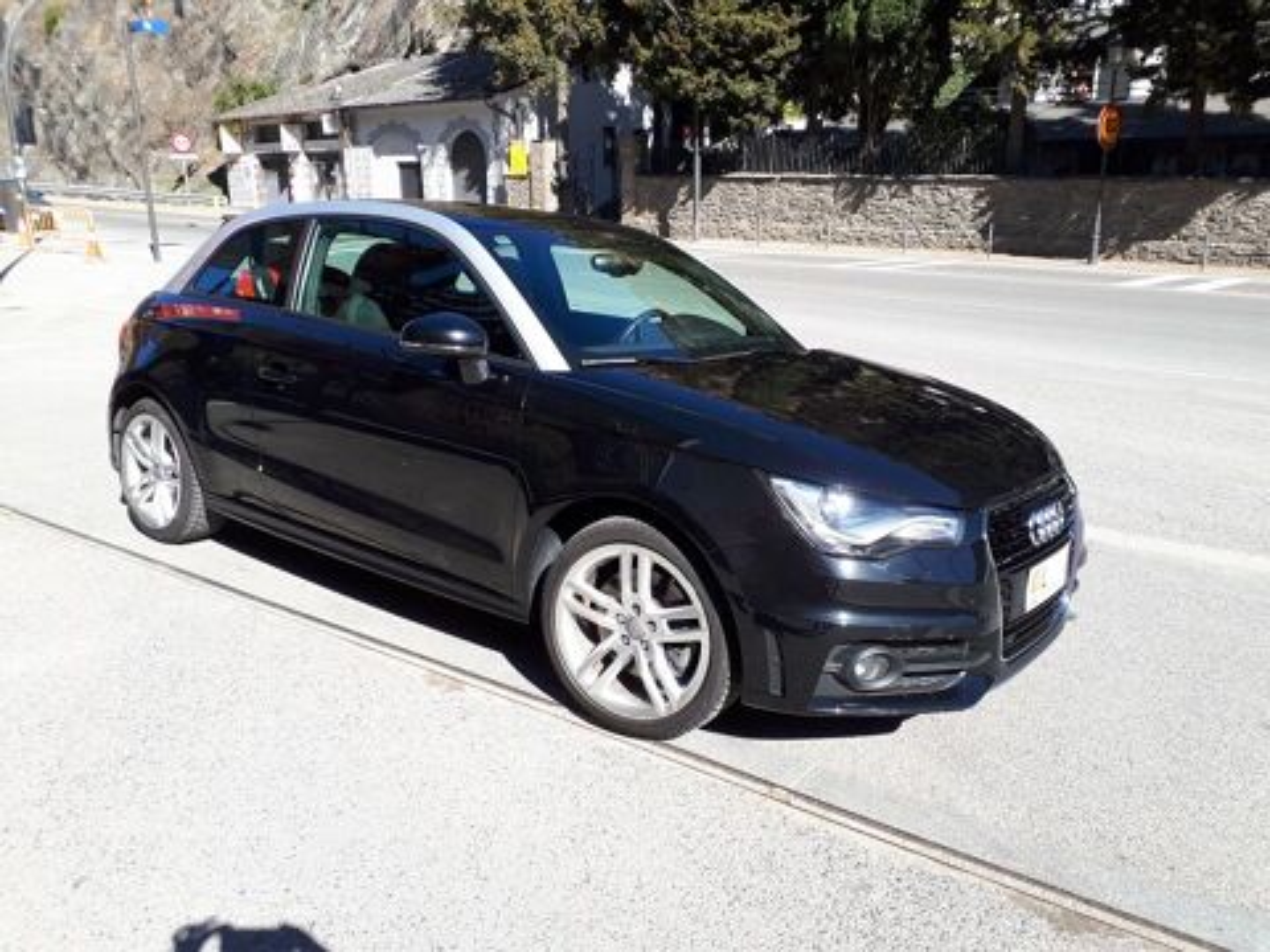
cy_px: 476
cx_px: 635
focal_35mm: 27
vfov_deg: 51.4
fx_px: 991
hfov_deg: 65.3
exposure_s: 1/549
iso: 40
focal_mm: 3.6
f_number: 1.9
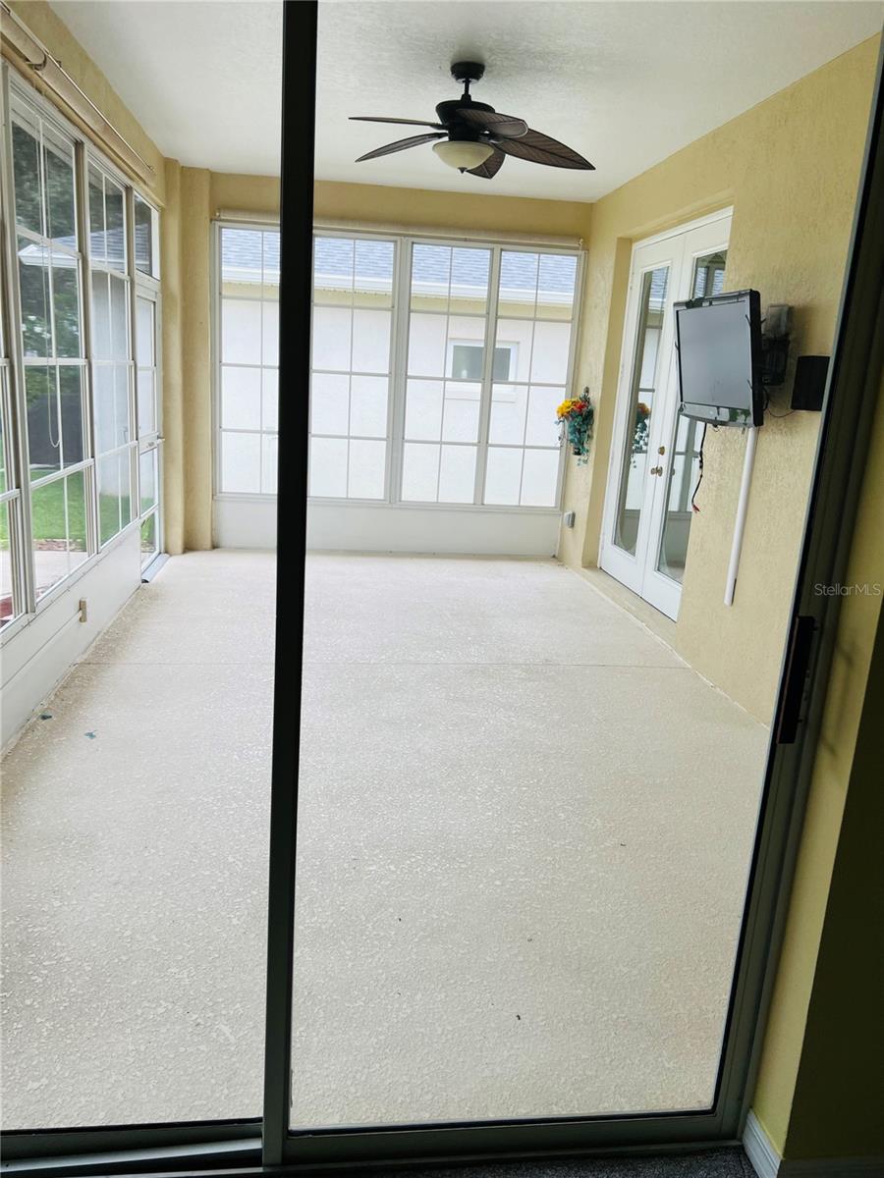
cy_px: 589
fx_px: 885
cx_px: 442
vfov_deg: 67.3
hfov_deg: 53.1
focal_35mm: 26
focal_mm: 5.7
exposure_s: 1/121
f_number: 1.5
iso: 32
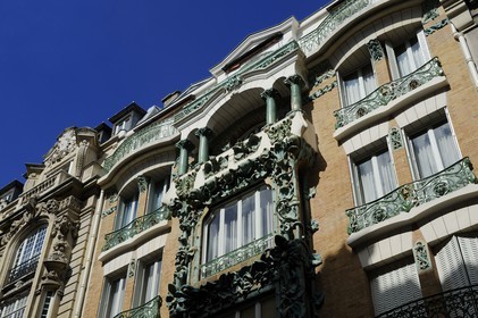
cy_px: 159
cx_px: 239
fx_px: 597
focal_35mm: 45
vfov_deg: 29.8
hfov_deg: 43.6
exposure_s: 1/250
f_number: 13
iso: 200
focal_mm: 45
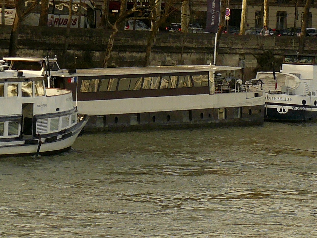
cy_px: -76
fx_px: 3543
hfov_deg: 5.1
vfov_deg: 3.8
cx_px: 487
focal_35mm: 387
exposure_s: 1/250
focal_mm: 19.9
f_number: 4
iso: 100
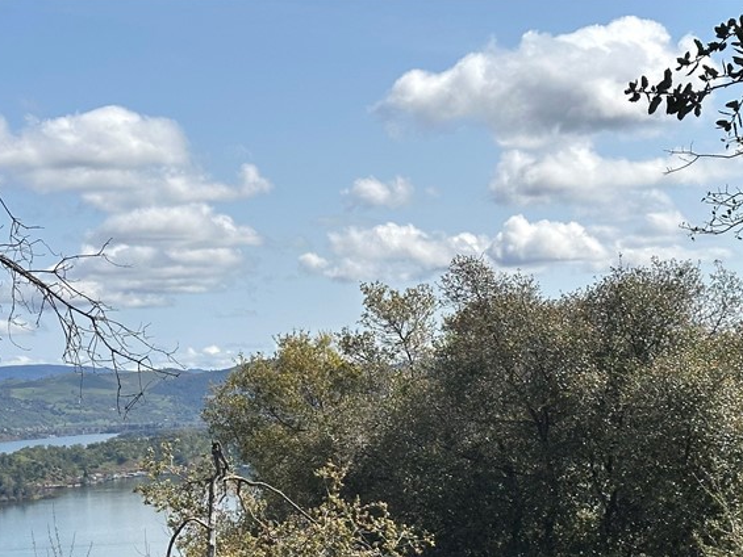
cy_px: 499
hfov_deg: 22.5
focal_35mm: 87
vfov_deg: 16.8
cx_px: 297
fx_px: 1868
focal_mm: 6.86
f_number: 1.78
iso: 64
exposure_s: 1/4367
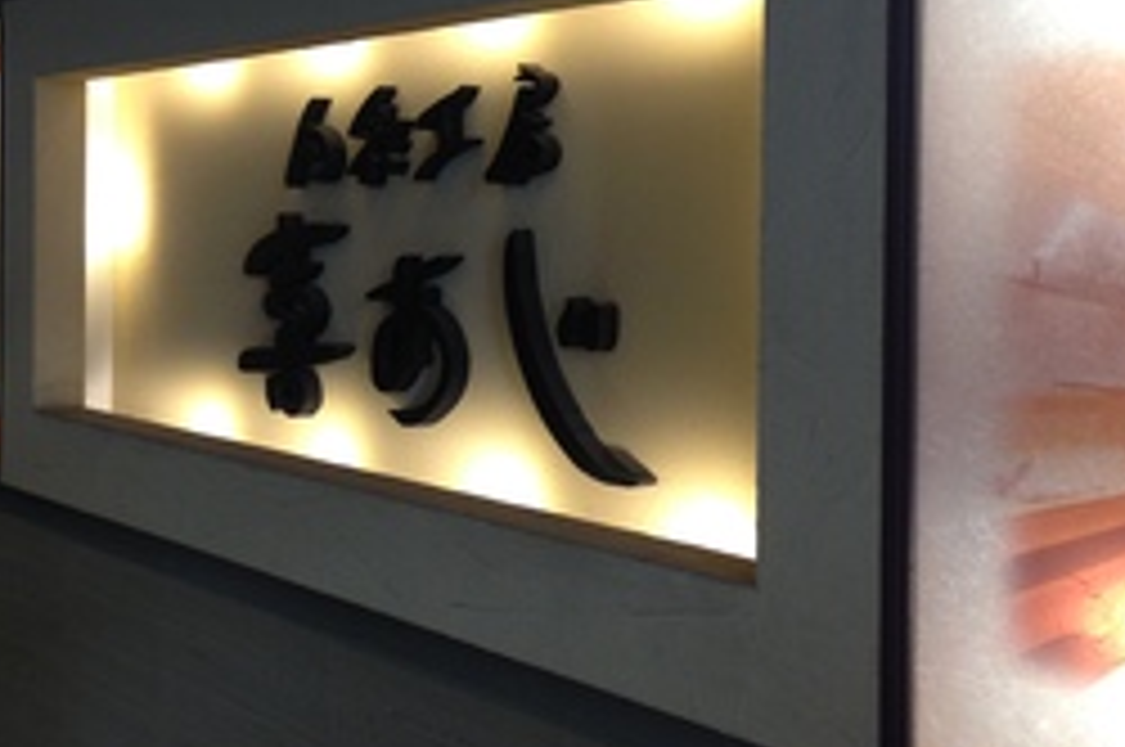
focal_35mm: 55
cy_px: 274
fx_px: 1717
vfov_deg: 24.5
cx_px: 495
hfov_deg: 36.2
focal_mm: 4.12
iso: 64
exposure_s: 1/40
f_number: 2.4
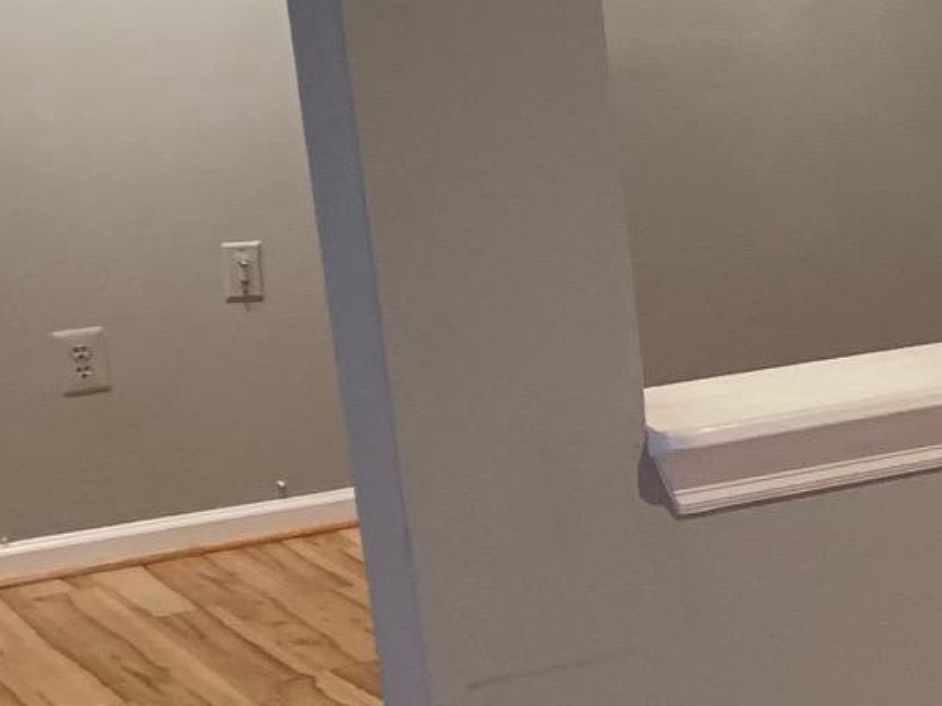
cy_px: 466
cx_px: 1783
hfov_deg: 15.9
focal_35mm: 102
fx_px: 2774
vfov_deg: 14.5
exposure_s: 1/40
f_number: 1.8
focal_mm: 4.25
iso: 320
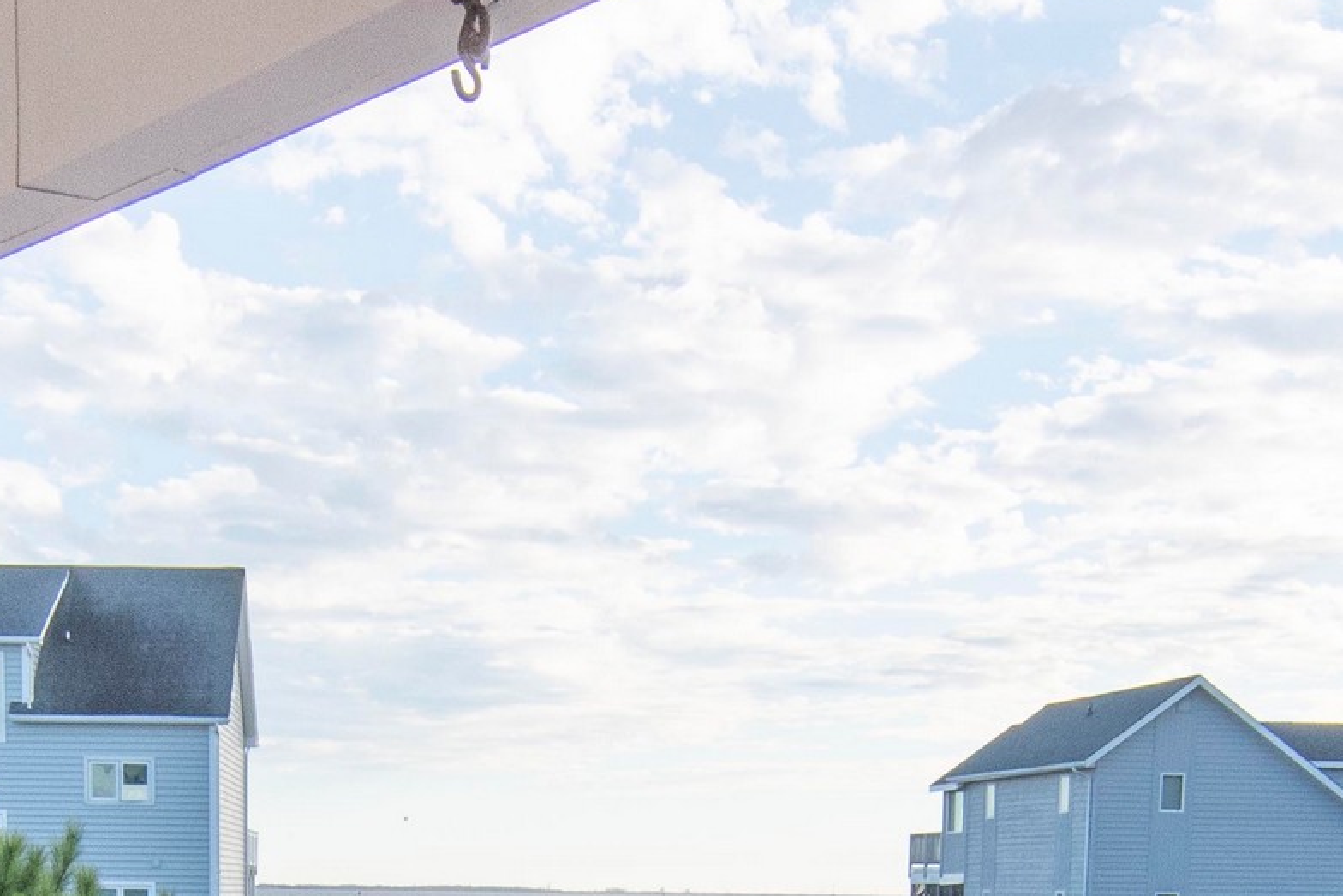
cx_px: 565
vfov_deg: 19.8
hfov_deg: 32.3
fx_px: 2313
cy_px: 1218
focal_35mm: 62
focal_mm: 12
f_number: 16
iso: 500
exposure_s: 1/250
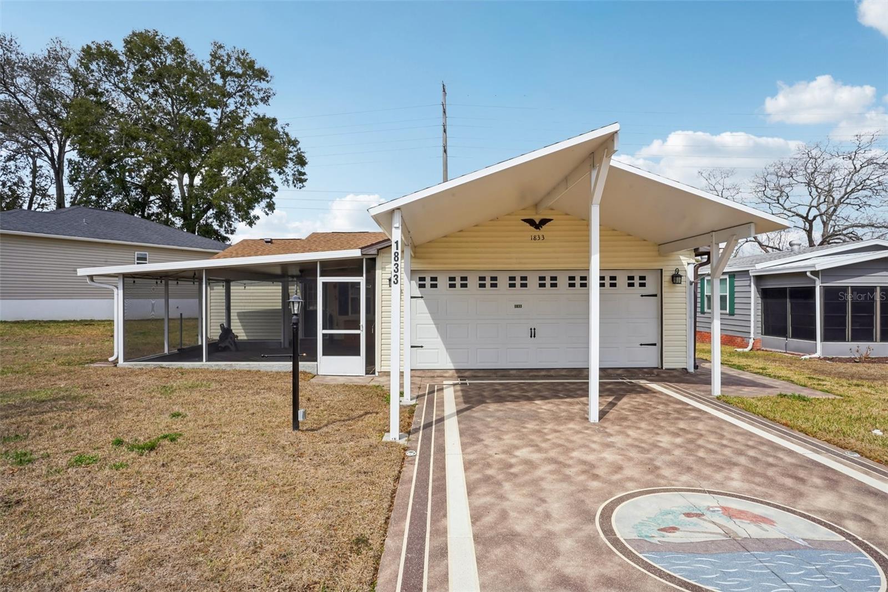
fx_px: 518
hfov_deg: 81.2
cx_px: 444
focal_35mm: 21
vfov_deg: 59.5
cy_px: 296
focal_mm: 21
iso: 100
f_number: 20
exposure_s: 1/50
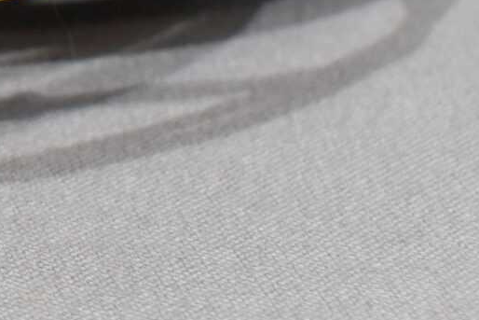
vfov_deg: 6.3
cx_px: -429
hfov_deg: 9.0
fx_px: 2881
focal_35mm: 216
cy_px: -183
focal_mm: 29
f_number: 5.6
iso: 400
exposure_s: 1/60
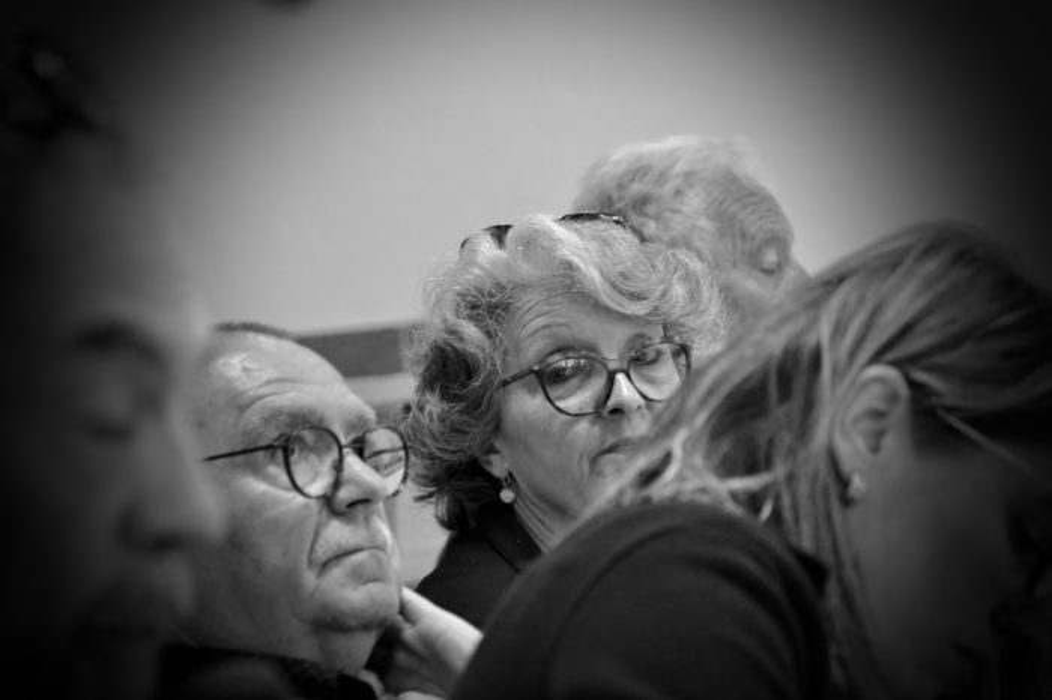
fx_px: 4600
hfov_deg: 13.0
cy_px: 350
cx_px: 526
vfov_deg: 8.7
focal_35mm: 158
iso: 3200
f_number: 5.6
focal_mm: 105
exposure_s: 1/25
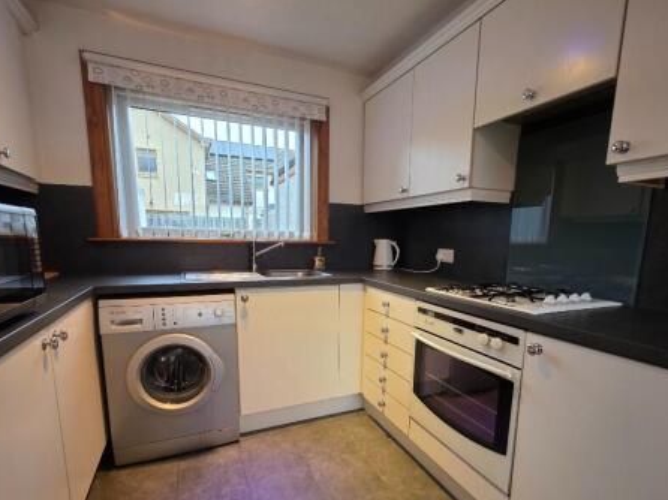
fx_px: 328
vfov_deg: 73.9
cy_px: 300
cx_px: 347
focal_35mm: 17
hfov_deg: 91.0
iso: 200
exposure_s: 1/50
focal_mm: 2.2
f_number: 1.9
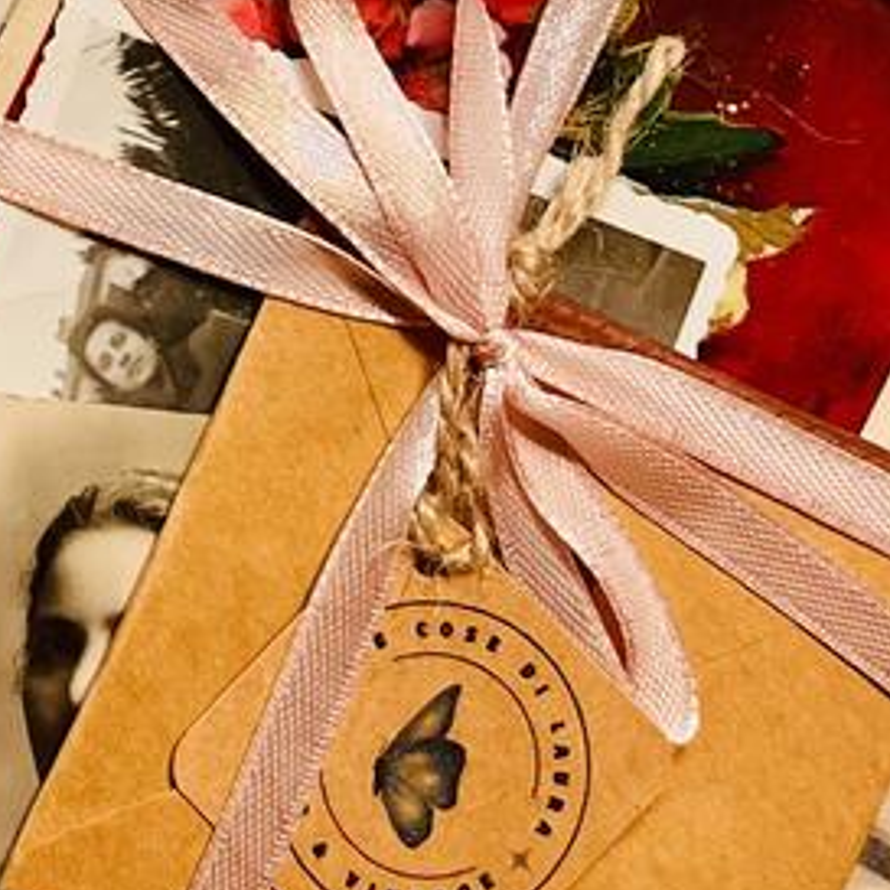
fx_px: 2938
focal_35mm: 101
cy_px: -55
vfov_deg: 16.8
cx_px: -404
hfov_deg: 15.9
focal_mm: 5.1
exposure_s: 1/116
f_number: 1.6
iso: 125
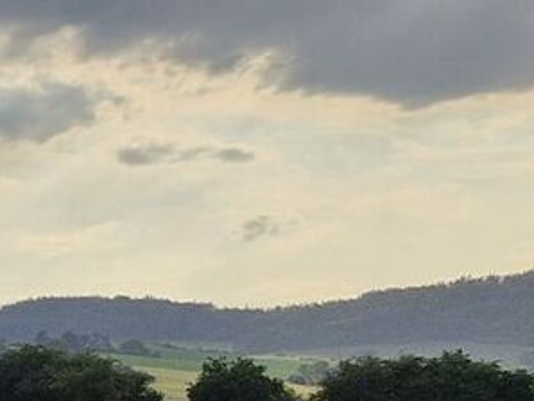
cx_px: -1150
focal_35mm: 148
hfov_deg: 9.7
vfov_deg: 9.9
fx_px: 2285
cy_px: 485
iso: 50
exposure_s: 1/2208
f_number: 1.8
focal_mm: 5.54
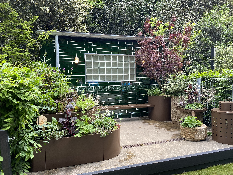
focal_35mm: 26
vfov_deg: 53.1
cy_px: 88
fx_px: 175
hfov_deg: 67.3
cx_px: 116
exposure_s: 1/121
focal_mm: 4.25
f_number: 1.8
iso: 80
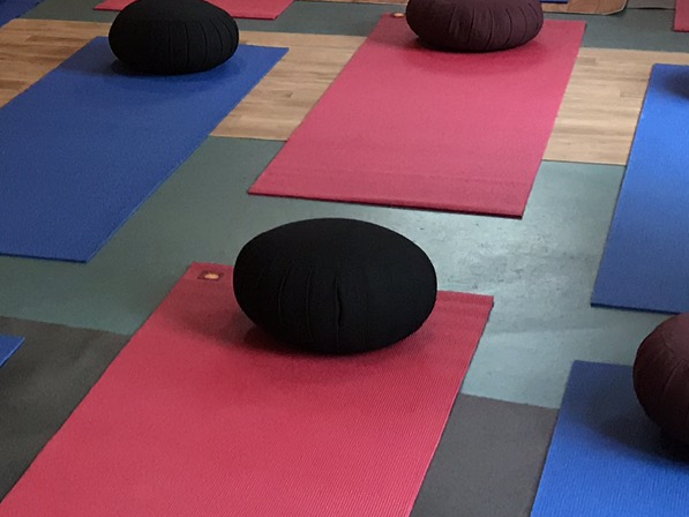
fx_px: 1911
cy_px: -38
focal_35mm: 96
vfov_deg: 15.1
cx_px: 18
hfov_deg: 19.9
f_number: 1.8
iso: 100
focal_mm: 3.99
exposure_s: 1/15
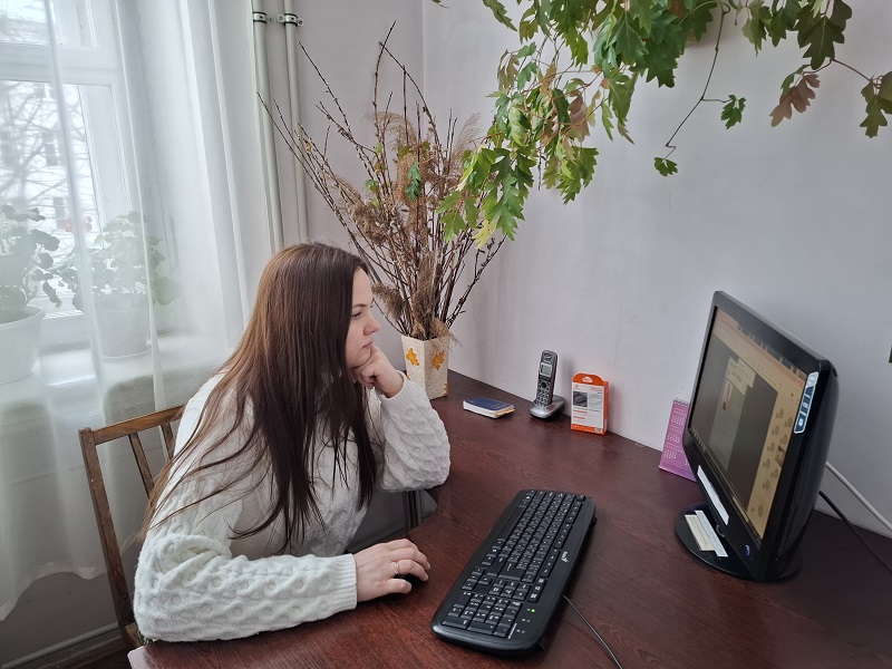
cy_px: 334
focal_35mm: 23
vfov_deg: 58.9
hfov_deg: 73.9
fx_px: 593
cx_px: 446
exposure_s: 1/50
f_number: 1.8
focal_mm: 5.54
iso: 200
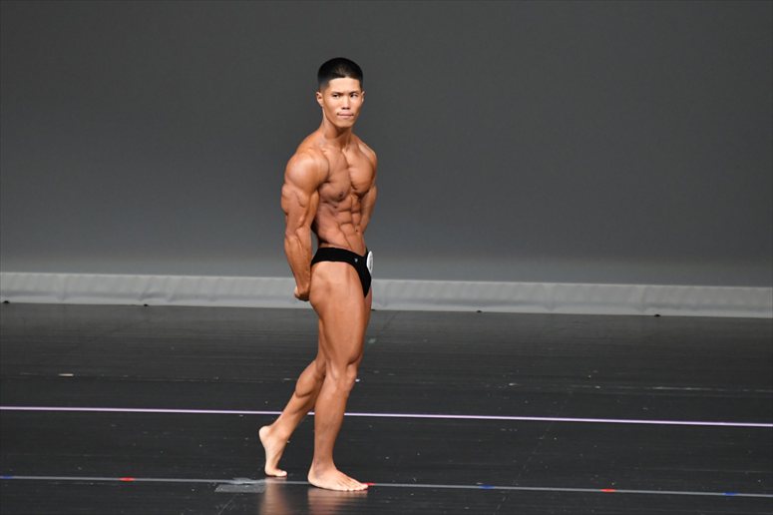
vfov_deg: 3.7
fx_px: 8048
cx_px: 386
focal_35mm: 375
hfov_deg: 5.5
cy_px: 258
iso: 4000
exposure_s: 1/400
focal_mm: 250
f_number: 5.6
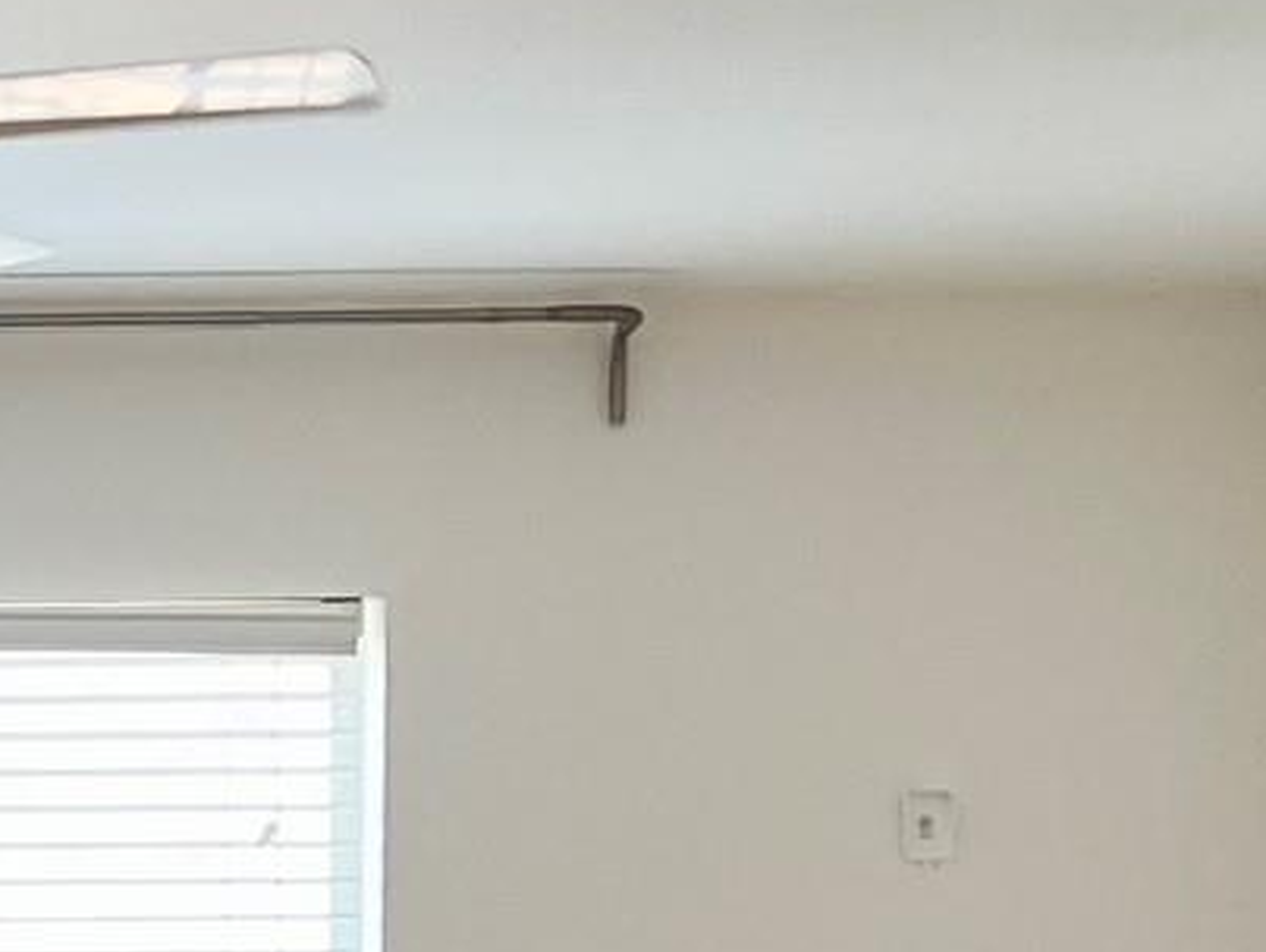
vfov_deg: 11.1
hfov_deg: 14.0
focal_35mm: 132
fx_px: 4832
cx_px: -635
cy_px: 1115
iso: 125
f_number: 1.5
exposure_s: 1/120
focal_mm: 5.7
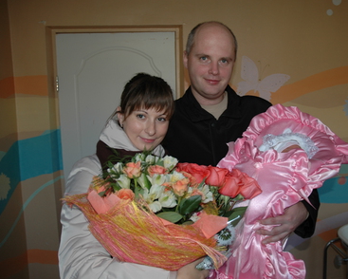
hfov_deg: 56.7
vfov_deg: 47.1
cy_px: 138
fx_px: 319
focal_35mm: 31
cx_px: 208
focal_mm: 18
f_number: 3.5
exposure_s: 1/60
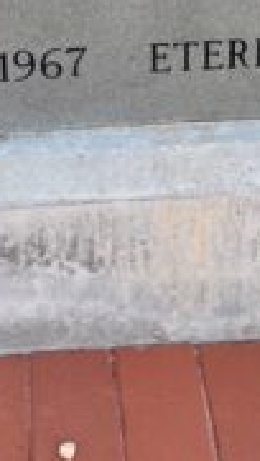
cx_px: 135
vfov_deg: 19.6
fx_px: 1150
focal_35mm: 94
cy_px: -237
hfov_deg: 12.9
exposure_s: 1/378
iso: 32
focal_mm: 4.2
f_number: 1.6
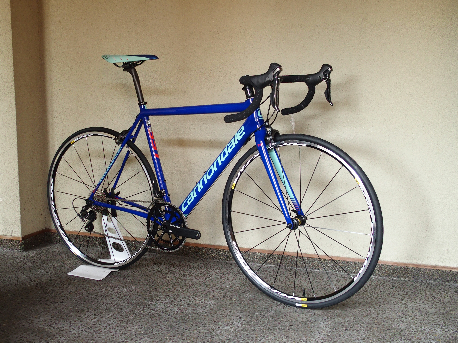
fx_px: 609
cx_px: 229
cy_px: 172
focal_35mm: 46
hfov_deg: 41.2
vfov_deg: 31.5
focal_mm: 9.8
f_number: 2.8
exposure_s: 1/50
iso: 400
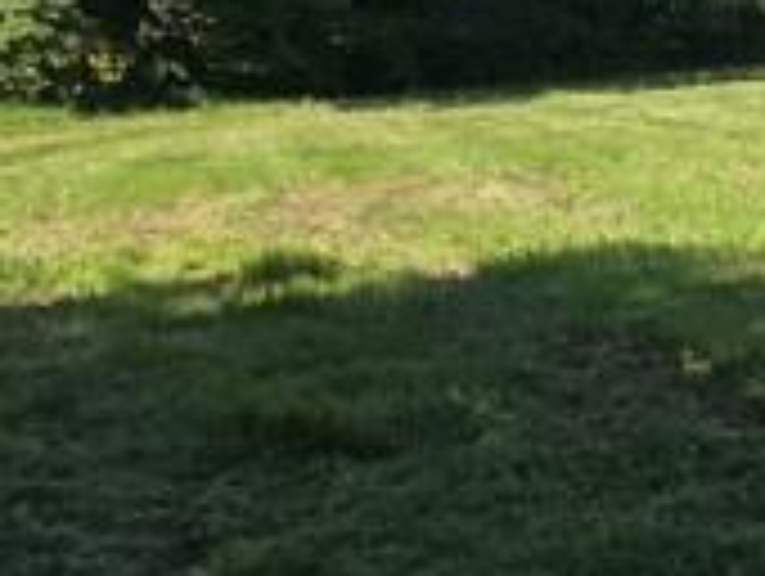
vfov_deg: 24.0
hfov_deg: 16.6
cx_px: 1719
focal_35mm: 61
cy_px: 216
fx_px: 1350
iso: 50
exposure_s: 1/1269
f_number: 2.2
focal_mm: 2.2
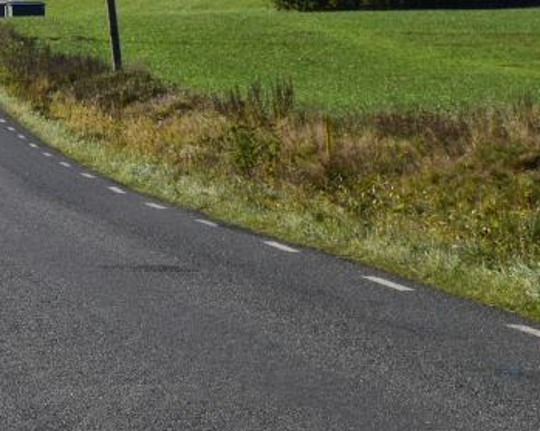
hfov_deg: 12.0
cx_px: -110
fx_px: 2508
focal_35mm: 157
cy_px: 70
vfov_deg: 9.8
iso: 280
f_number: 11
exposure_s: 1/500
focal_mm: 38
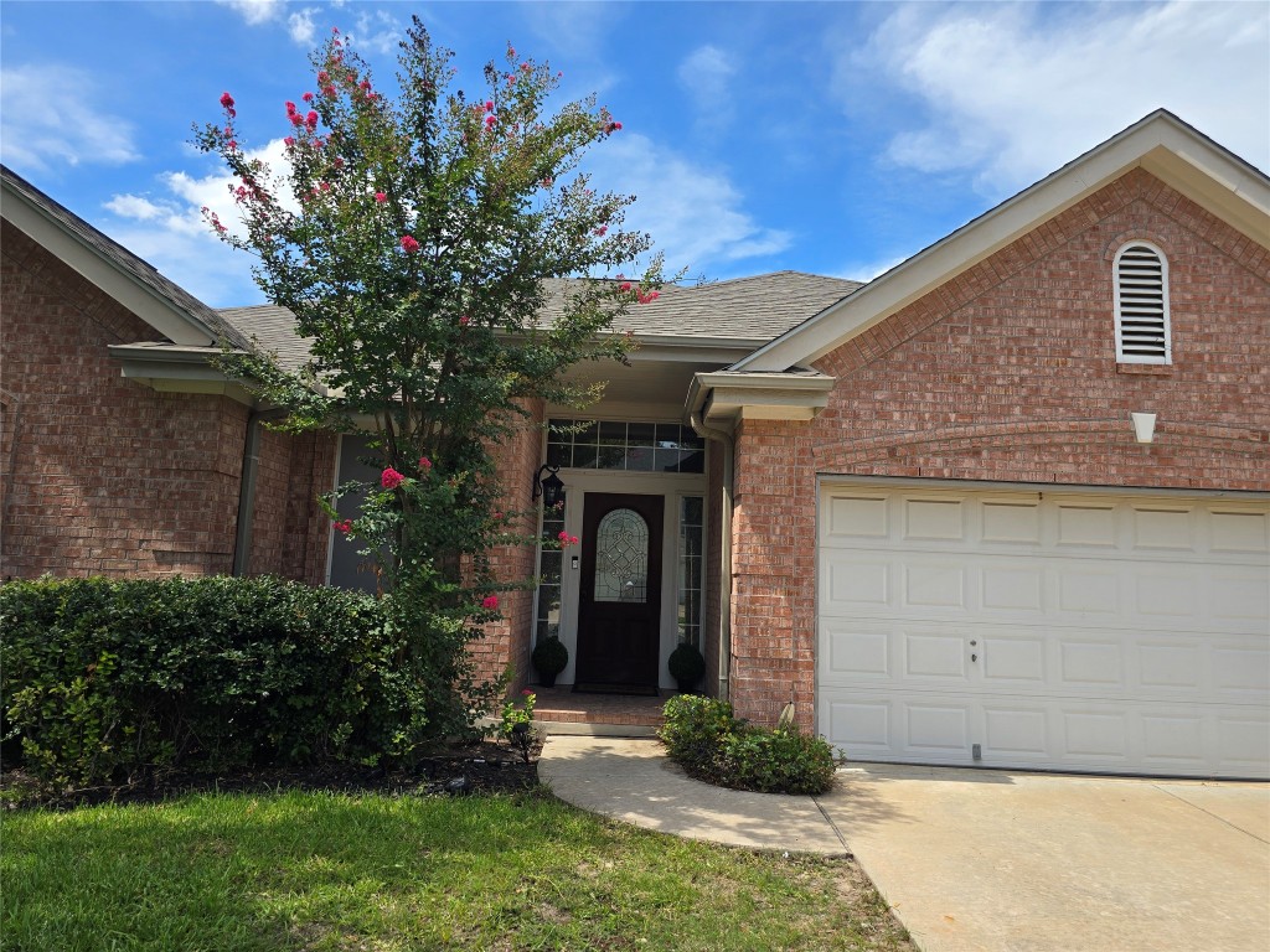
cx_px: 635
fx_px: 844
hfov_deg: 73.9
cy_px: 476
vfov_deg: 58.9
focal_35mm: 23
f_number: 1.7
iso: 12
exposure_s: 1/560
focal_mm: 6.3
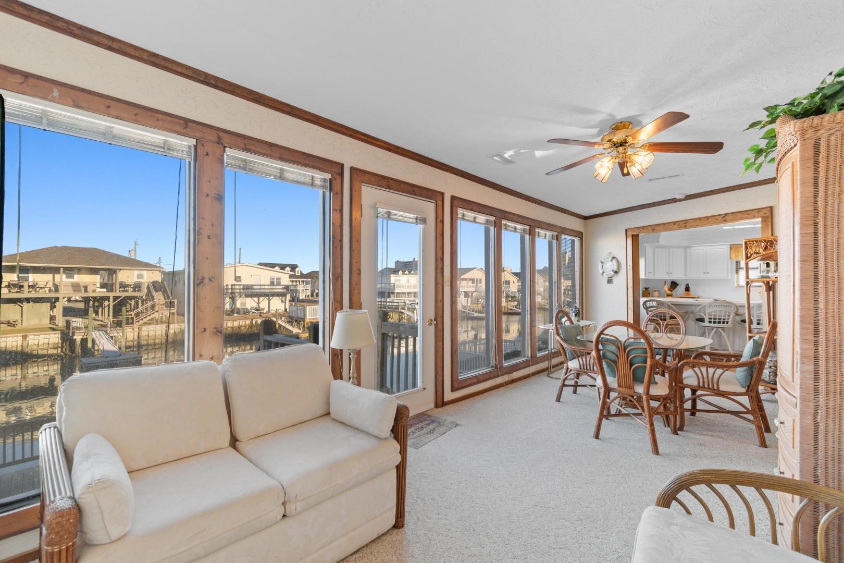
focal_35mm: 15
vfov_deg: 77.3
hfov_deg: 100.4
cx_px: 422
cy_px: 282
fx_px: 352
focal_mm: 10
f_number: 4.5
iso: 100
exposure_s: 1/20
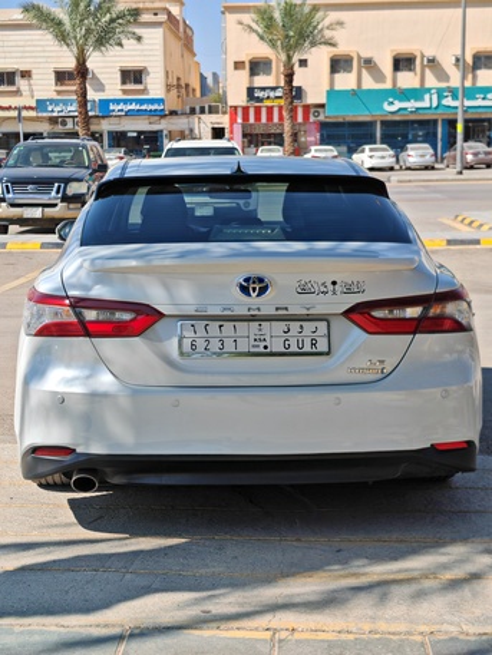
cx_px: 246
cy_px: 328
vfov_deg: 35.5
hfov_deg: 27.0
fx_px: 1023
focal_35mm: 54
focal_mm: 5.4
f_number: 1.6
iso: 50
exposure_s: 1/1900
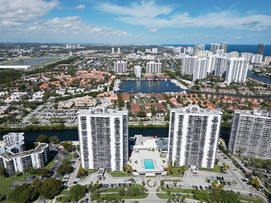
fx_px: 188
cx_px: 136
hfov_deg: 71.6
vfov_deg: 56.8
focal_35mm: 24
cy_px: 102
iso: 200
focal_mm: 6.72
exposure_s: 1/6000
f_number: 1.7
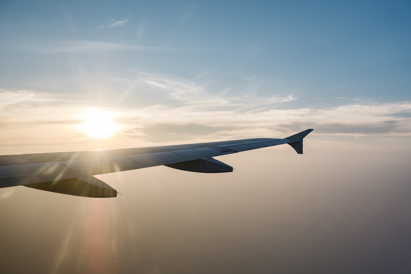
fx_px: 377
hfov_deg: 57.2
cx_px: 206
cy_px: 137
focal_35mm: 33
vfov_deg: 40.0
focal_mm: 22.3
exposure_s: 1/2400
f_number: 3.2
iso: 200
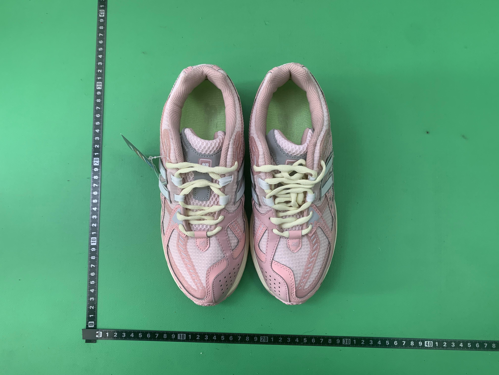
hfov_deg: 67.3
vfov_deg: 53.1
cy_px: 188
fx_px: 375
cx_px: 250
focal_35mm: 26
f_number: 1.8
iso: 100
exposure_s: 1/60
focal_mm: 4.25
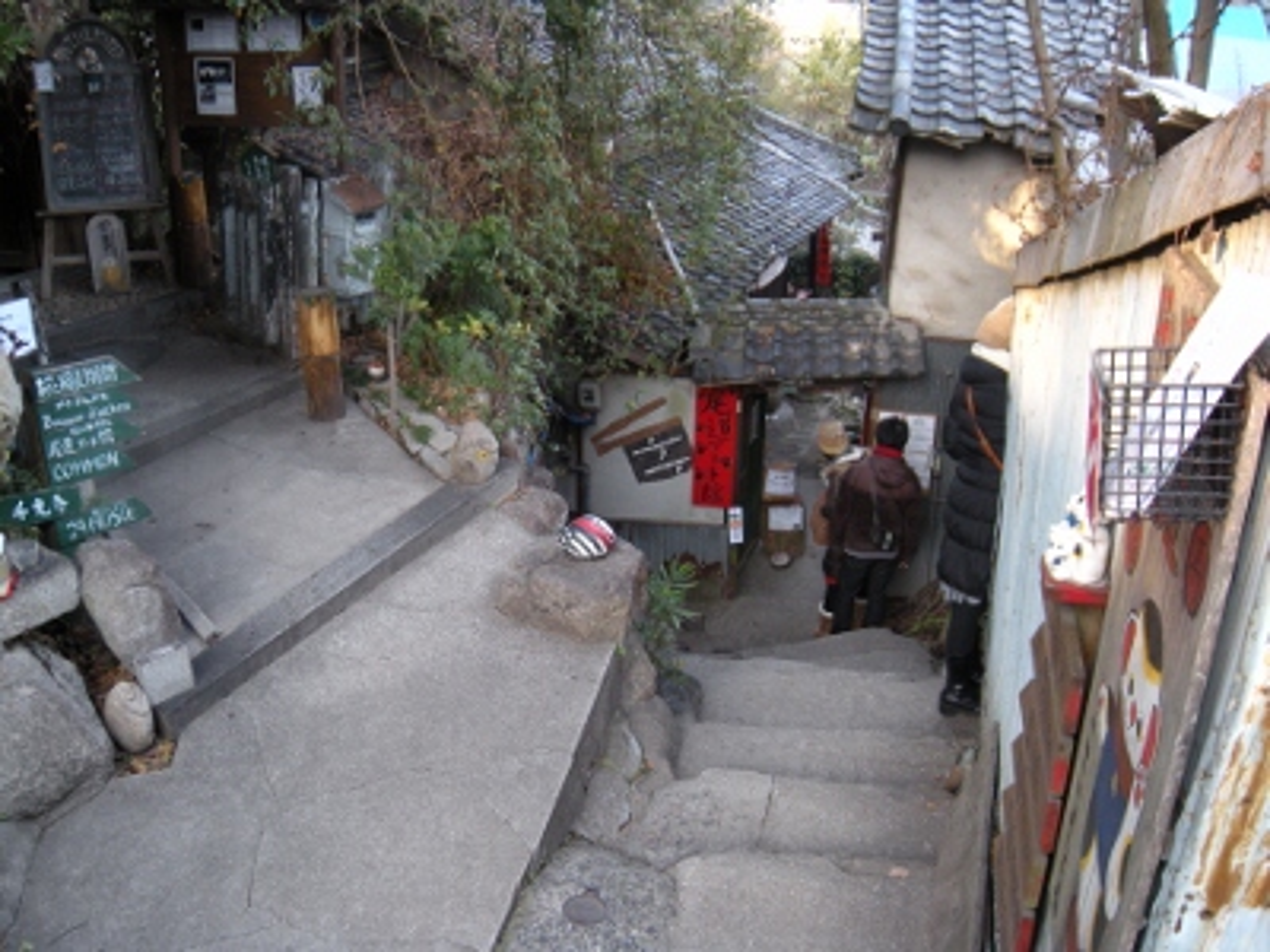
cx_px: 635
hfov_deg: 52.6
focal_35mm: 35
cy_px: 476
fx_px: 1284
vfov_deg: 40.7
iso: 98
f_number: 3.8
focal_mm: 5.9
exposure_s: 1/54
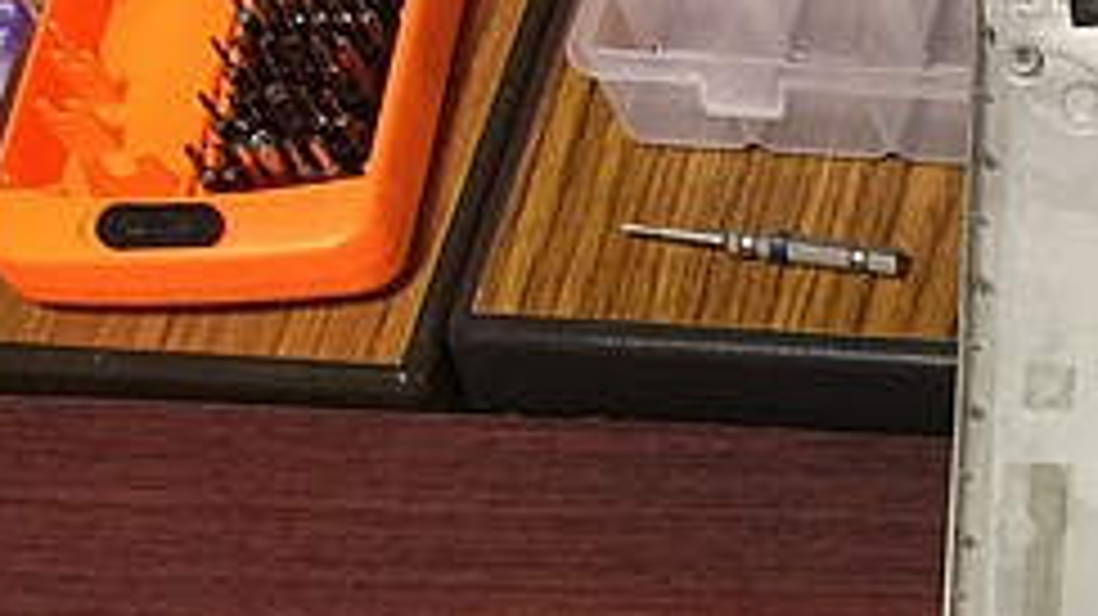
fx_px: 2939
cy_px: 1131
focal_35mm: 101
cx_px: 1706
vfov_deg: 11.1
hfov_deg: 18.4
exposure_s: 1/15
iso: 64
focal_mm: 4.15
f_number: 2.2
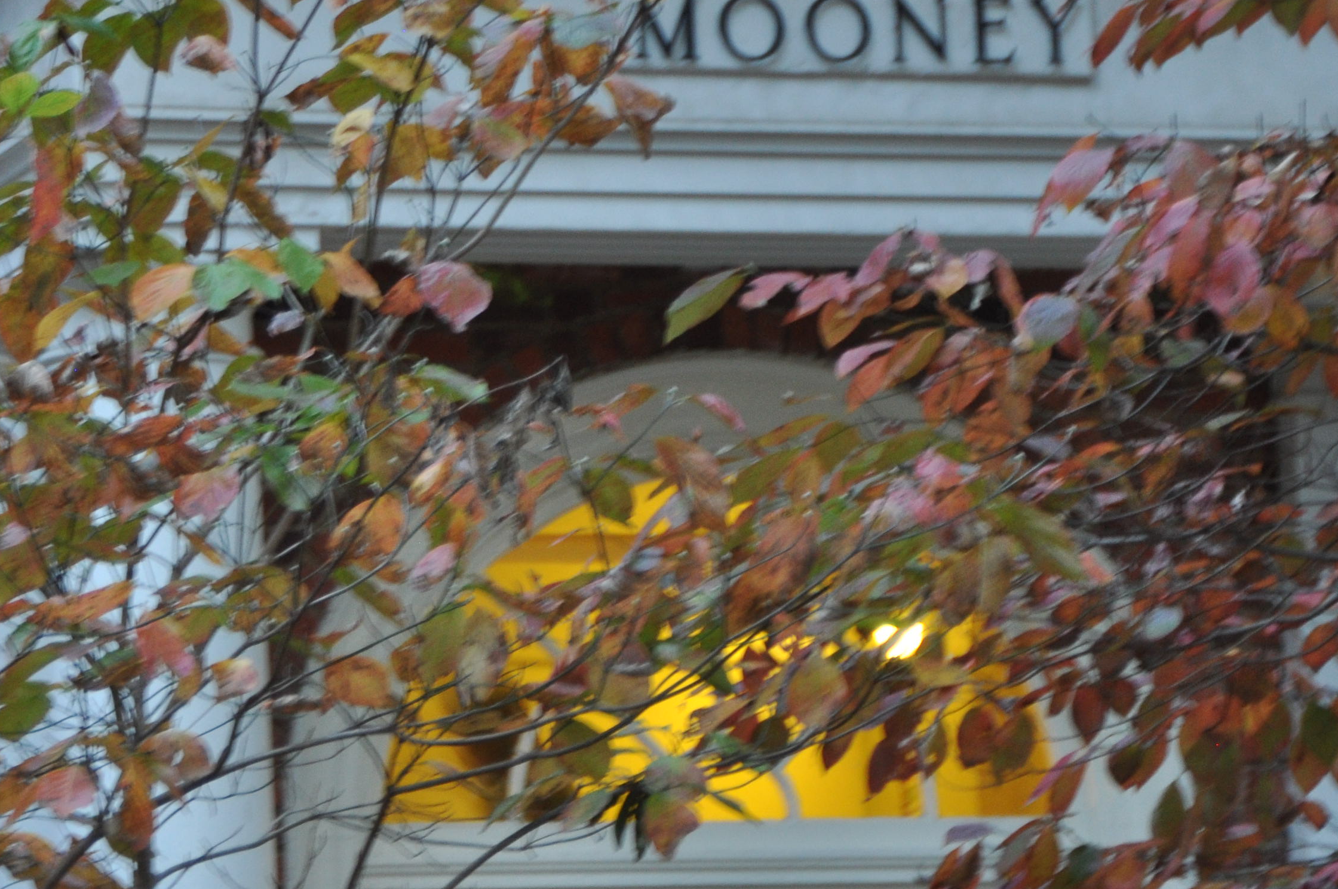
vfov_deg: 6.1
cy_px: 439
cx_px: 682
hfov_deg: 9.2
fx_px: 8316
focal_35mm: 224
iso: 500
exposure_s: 1/4
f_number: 5.3
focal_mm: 78
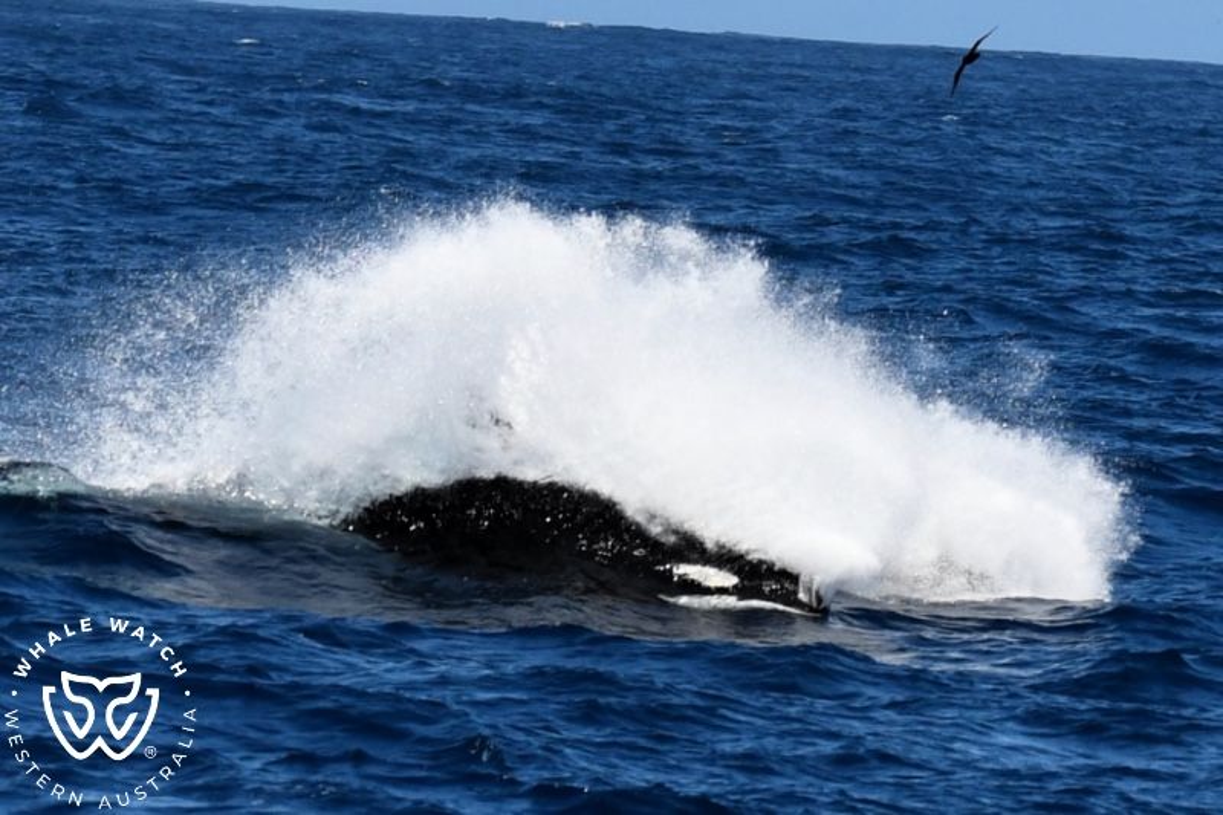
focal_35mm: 225
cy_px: 408
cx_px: 612
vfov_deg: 6.1
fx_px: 7642
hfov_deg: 9.2
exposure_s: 1/2000
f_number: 8
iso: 320
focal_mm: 150
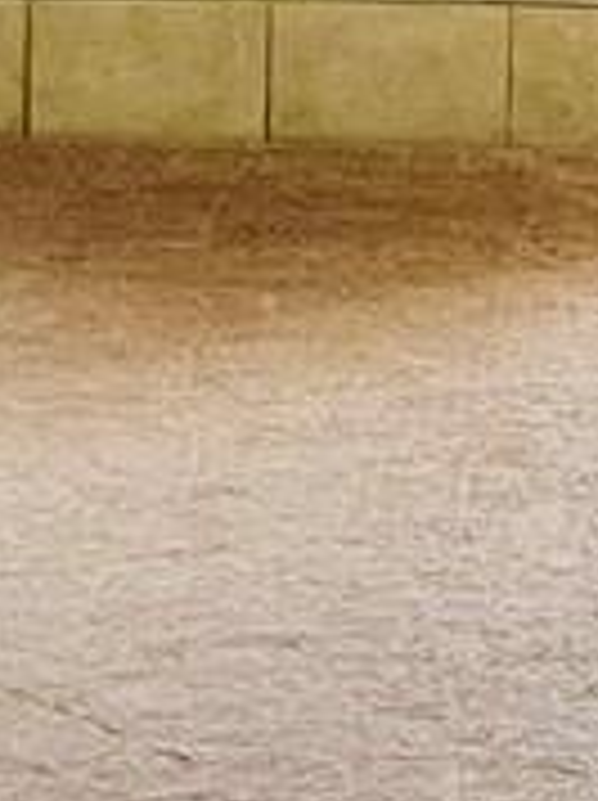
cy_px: -860
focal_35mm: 234
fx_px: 5403
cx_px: 342
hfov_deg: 6.3
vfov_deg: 8.0
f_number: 1.5
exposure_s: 1/60
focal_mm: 5.7
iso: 100
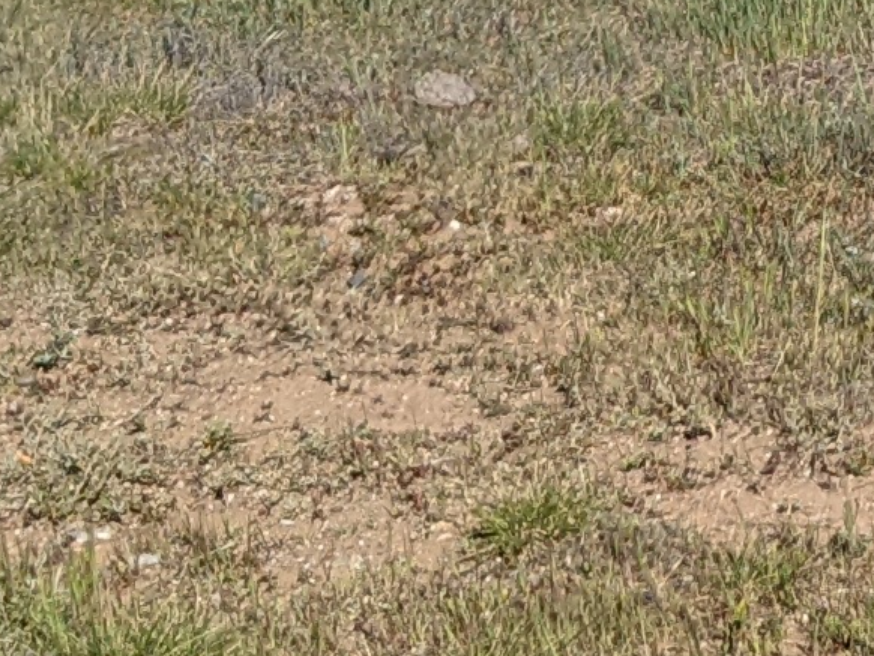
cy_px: -1339
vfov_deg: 7.1
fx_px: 4723
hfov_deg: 9.9
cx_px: 1695
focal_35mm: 187
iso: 56
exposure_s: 1/4673
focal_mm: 4.38
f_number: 1.73
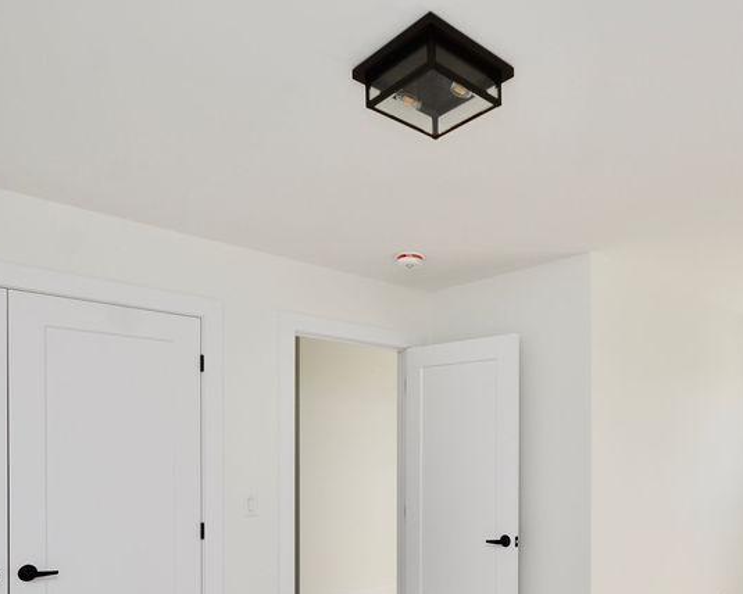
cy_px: 452
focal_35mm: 27
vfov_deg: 50.7
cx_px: 449
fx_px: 594
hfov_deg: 63.4
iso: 180
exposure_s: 1/125
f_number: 5.6
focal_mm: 10
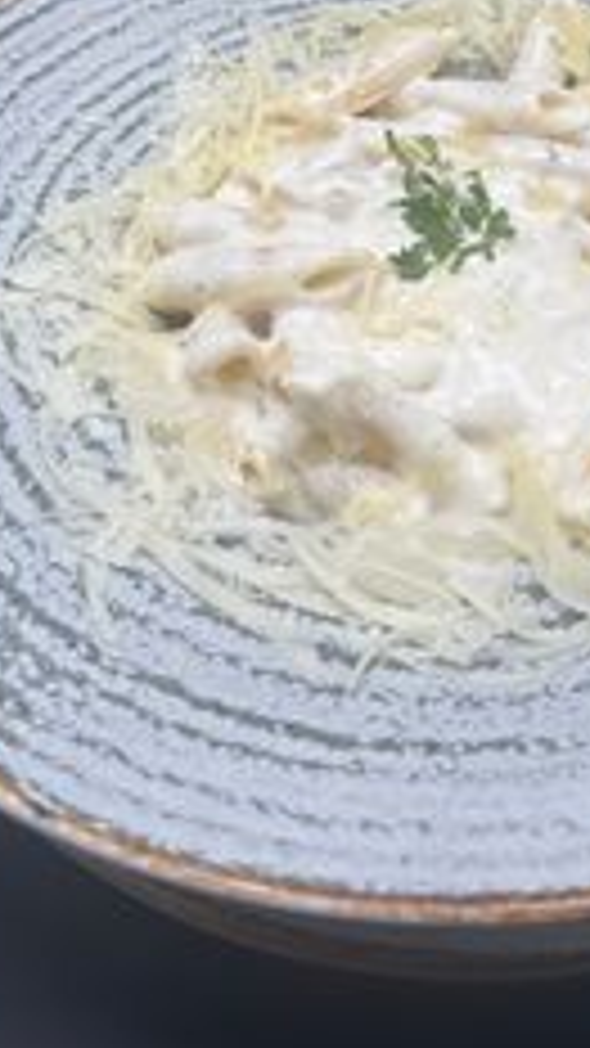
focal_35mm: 48
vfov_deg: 40.0
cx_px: 437
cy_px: 119
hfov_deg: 24.7
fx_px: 1335
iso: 80
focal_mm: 6.76
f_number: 1.78
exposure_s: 1/671
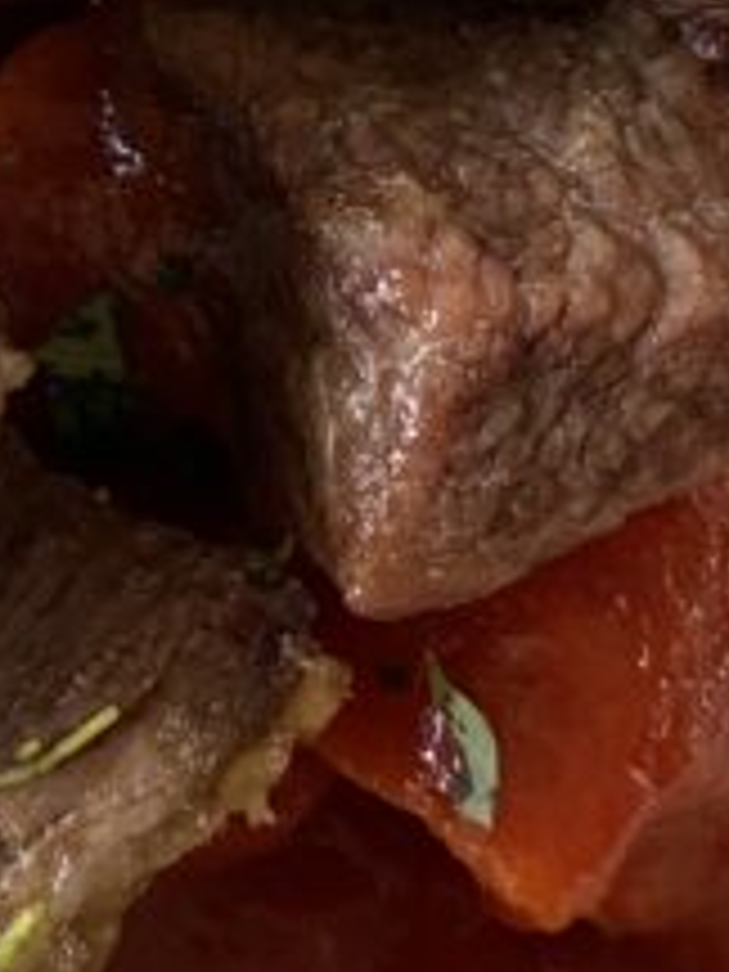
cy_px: -18
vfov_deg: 15.7
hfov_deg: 11.8
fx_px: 3454
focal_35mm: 123
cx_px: -130
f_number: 1.8
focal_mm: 4.25
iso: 160
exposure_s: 1/60
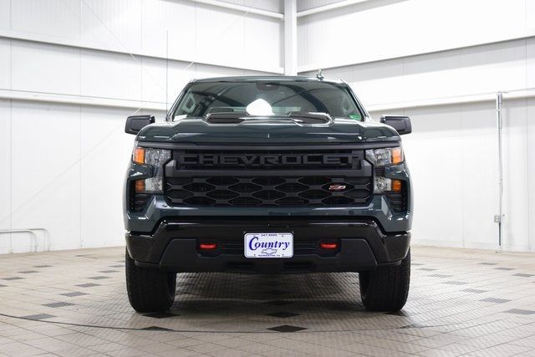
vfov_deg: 26.5
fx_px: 758
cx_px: 268
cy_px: 178
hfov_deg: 38.9
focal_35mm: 51
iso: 1600
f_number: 4
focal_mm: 34
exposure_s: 1/60
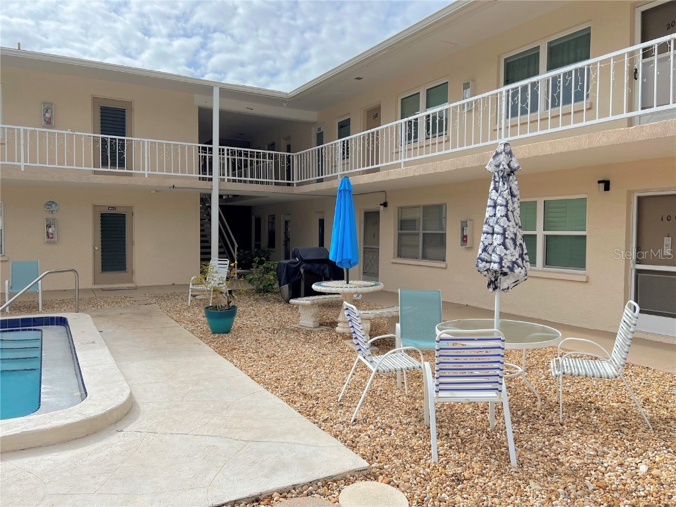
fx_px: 508
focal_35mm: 26
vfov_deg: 53.1
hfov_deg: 67.3
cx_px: 338
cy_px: 254
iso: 50
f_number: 1.5
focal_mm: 5.7
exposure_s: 1/5587
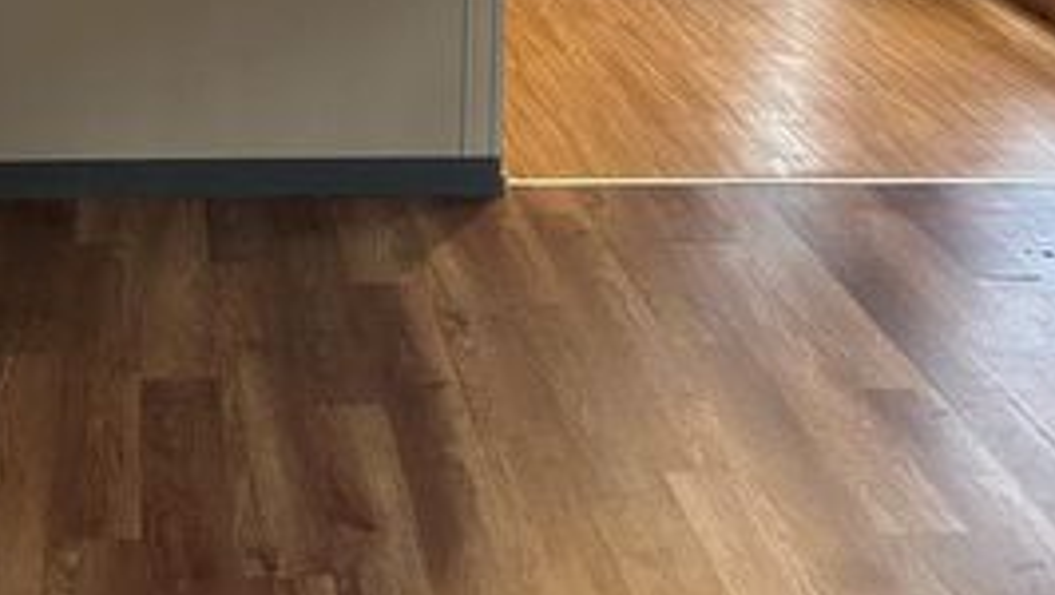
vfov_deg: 15.4
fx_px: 1987
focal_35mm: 71
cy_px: -351
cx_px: 250
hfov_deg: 29.2
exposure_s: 1/40
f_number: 1.5
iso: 500
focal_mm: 5.7
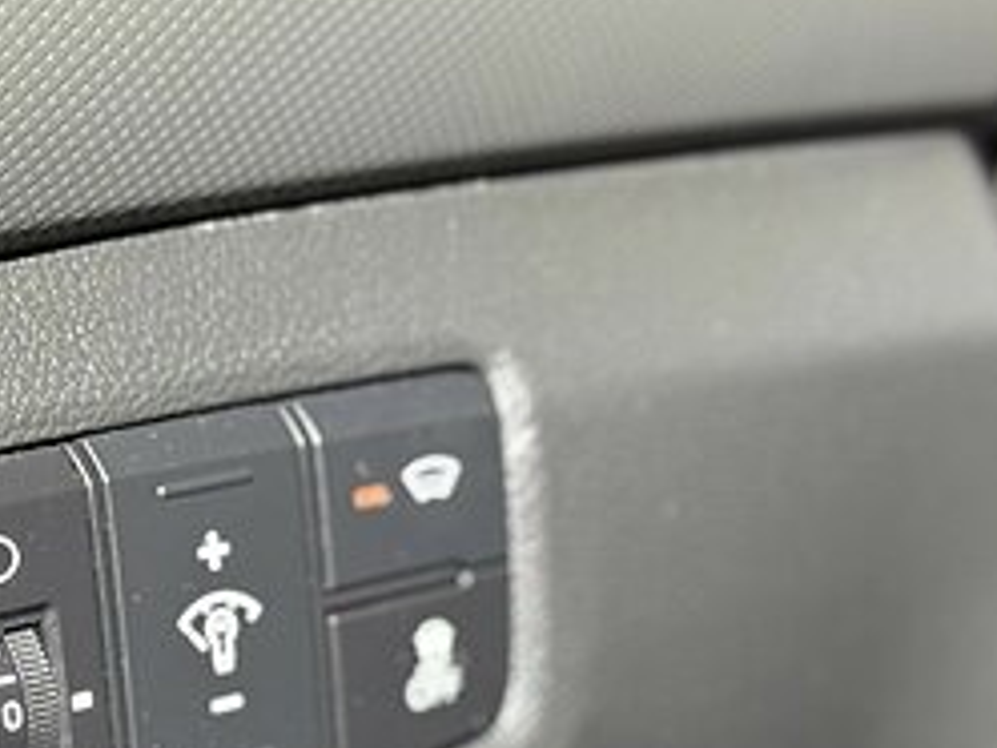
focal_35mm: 106
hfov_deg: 18.3
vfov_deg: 13.8
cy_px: 668
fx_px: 3053
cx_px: 165
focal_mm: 6.76
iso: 200
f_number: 1.78
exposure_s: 1/60
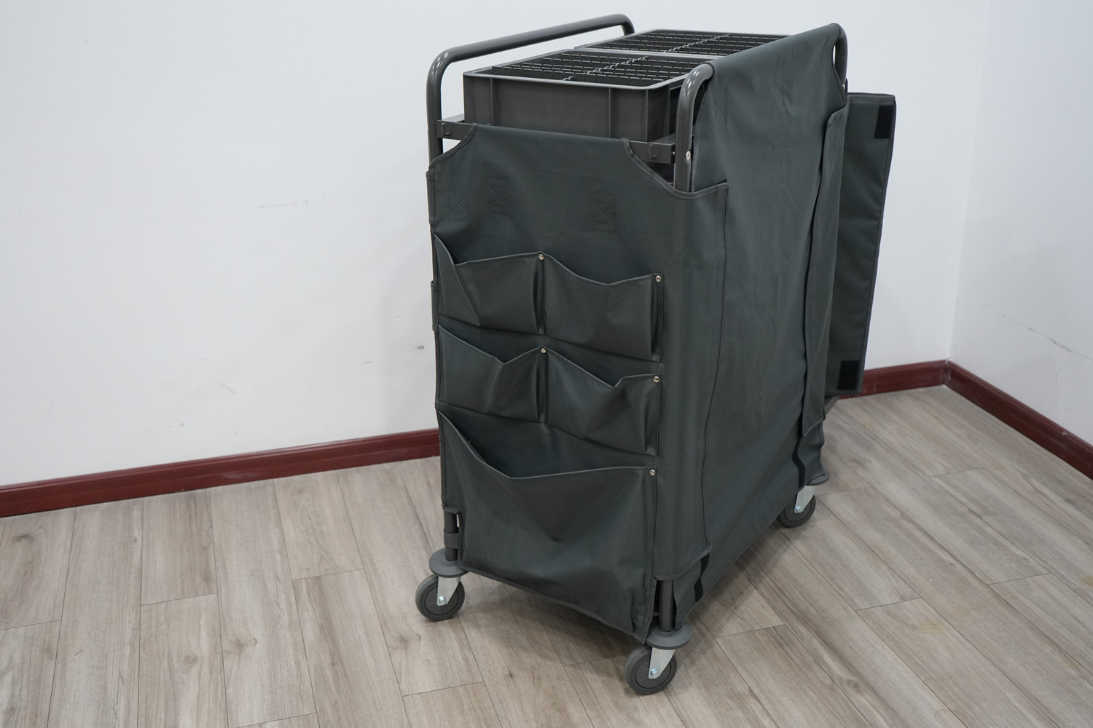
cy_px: 364
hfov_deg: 50.7
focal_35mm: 38
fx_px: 1154
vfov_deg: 35.1
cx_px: 546
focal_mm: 38
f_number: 4
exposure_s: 1/160
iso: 2500
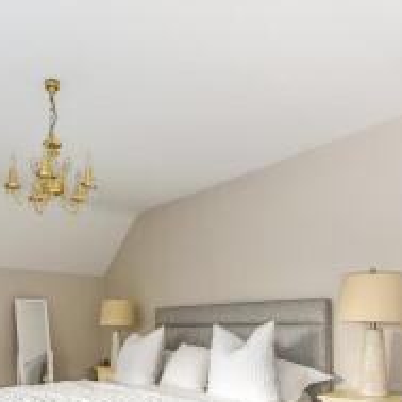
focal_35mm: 30
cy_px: 326
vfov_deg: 50.5
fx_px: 394
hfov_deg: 52.6
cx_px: 123
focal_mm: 14
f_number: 7.1
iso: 400
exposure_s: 1/50
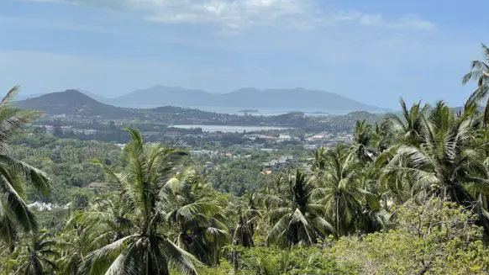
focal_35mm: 70
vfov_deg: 17.2
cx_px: 244
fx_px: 907
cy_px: 116
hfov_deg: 30.2
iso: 20
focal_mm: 7.5
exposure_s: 1/2096
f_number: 2.2
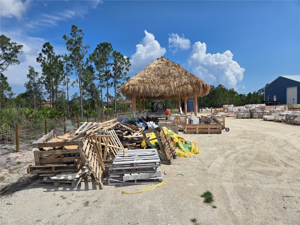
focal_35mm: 23
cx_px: 150
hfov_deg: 73.9
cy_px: 112
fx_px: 199
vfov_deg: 58.9
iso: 25
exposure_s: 1/3512
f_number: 1.8
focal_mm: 5.4
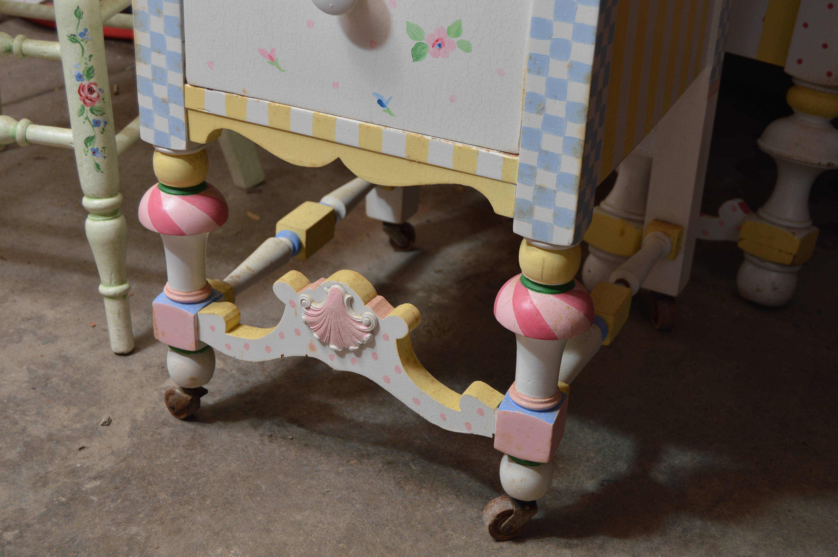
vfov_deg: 26.4
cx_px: 419
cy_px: 278
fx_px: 1186
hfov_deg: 38.9
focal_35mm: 51
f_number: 5
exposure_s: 1/40
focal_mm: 34
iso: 200
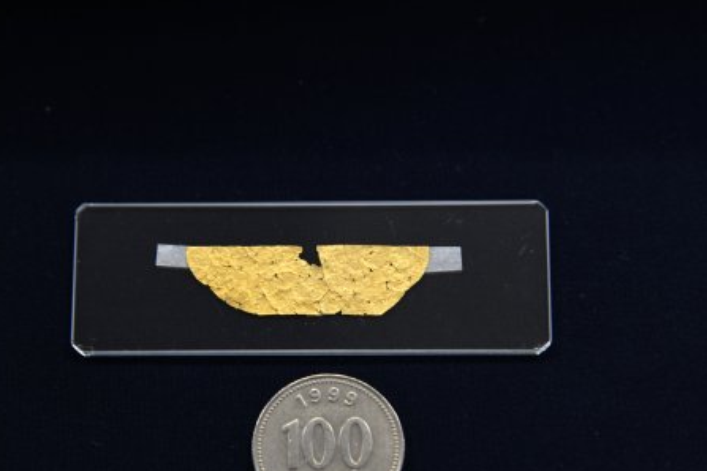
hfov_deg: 13.4
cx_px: 305
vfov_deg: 9.0
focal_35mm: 153
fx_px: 3005
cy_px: 284
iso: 2000
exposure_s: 1/60
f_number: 5.6
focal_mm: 120
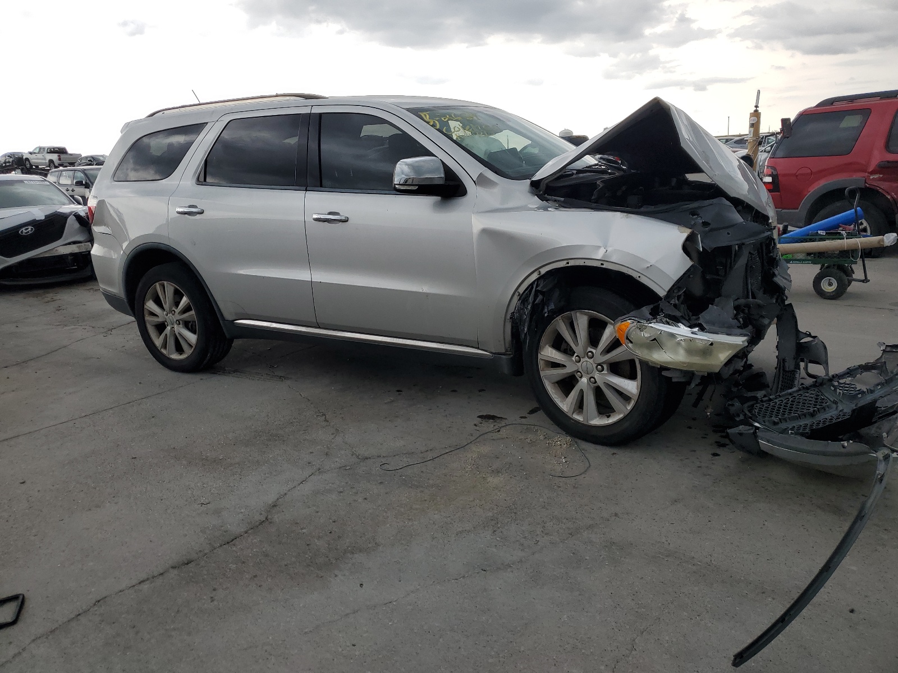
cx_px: 449
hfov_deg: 67.3
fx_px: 674
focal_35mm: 26
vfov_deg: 53.1
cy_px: 336
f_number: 1.5
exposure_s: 1/1000
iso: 50
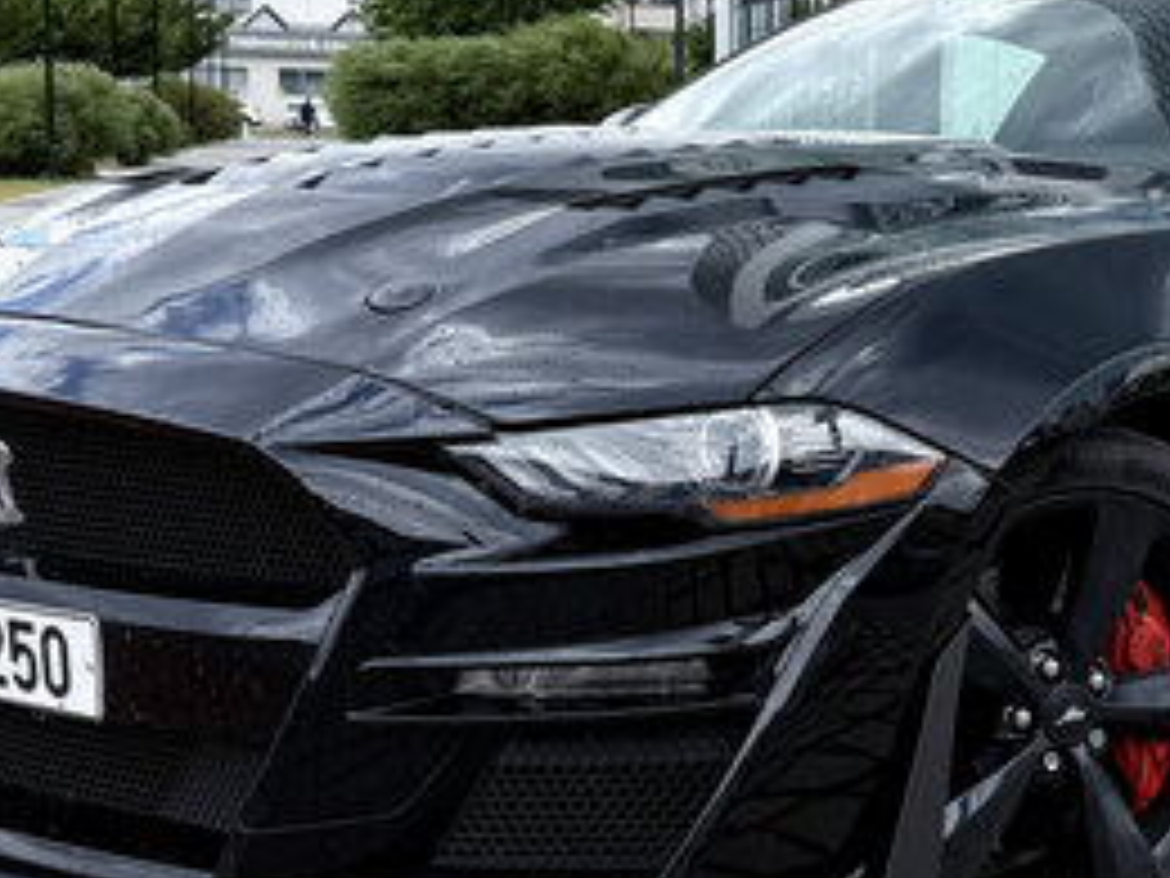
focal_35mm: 45
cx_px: 806
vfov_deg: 32.2
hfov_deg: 41.4
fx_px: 1521
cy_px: 468
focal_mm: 6.76
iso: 80
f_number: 1.78
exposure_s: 1/2703
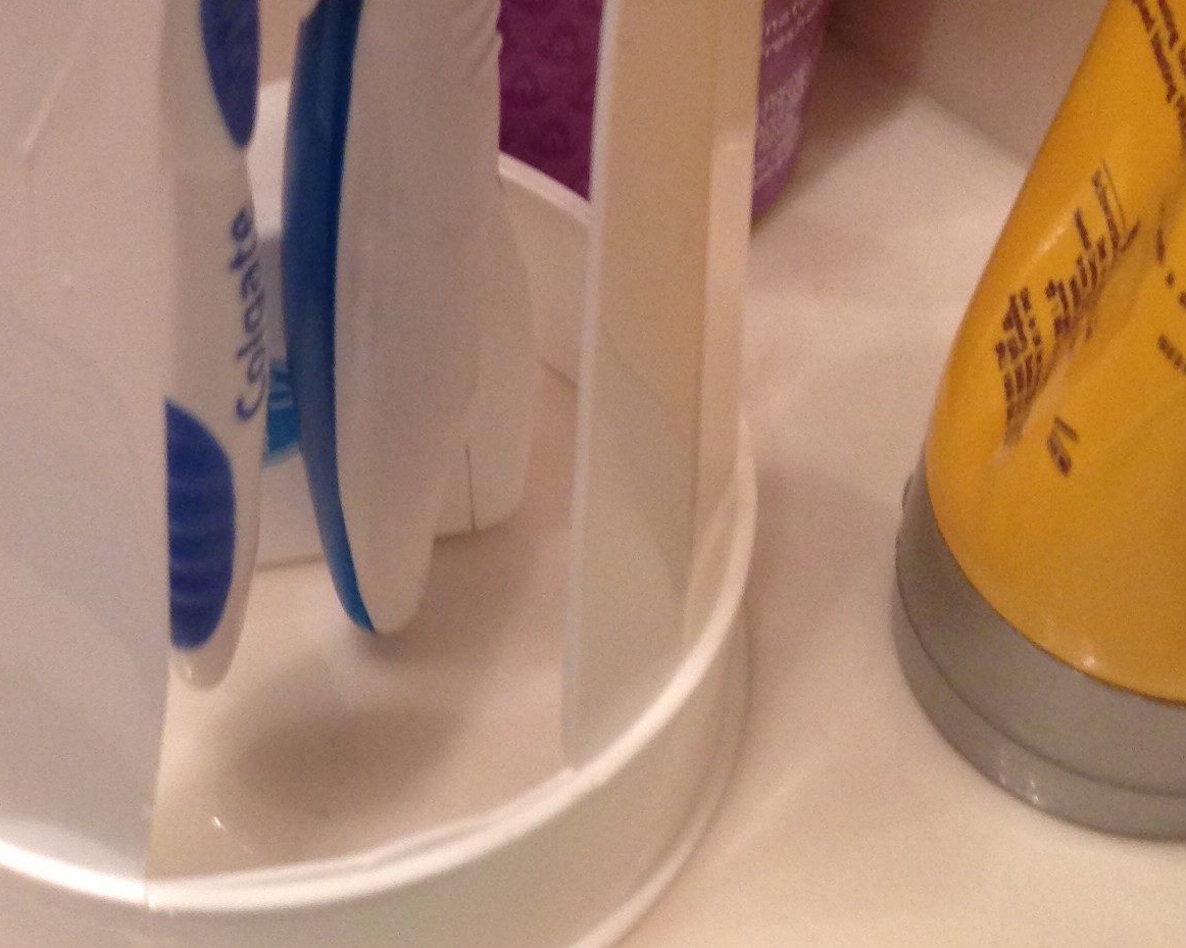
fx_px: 3369
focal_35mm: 96
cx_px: 68
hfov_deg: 19.5
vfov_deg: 15.9
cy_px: 184
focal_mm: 4.3
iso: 125
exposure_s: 1/20
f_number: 2.4
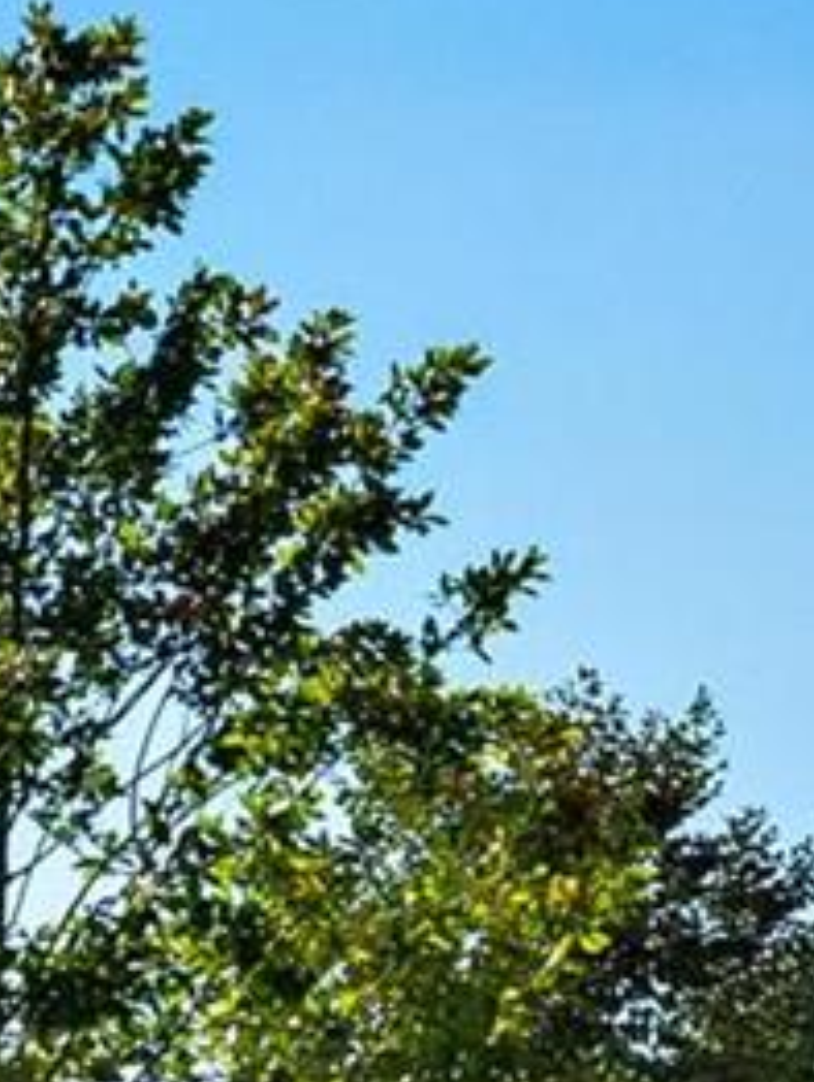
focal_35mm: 211
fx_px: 6605
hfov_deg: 6.4
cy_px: 1646
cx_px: -1785
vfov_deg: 9.1
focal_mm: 18
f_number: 8
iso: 400
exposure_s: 1/800
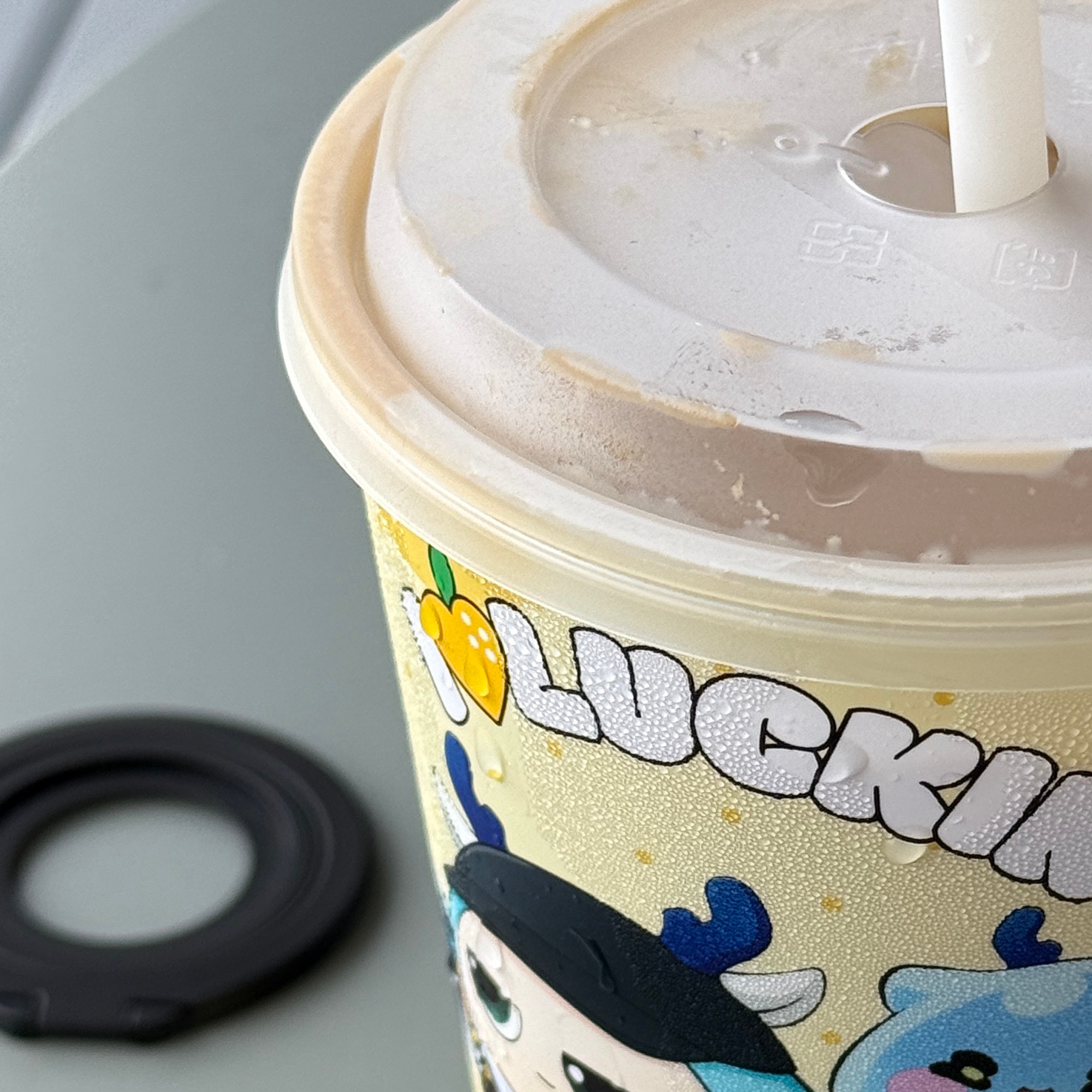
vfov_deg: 15.0
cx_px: 899
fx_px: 4140
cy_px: 774
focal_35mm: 116
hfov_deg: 14.9
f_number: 1.78
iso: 50
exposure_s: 1/198
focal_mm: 6.76
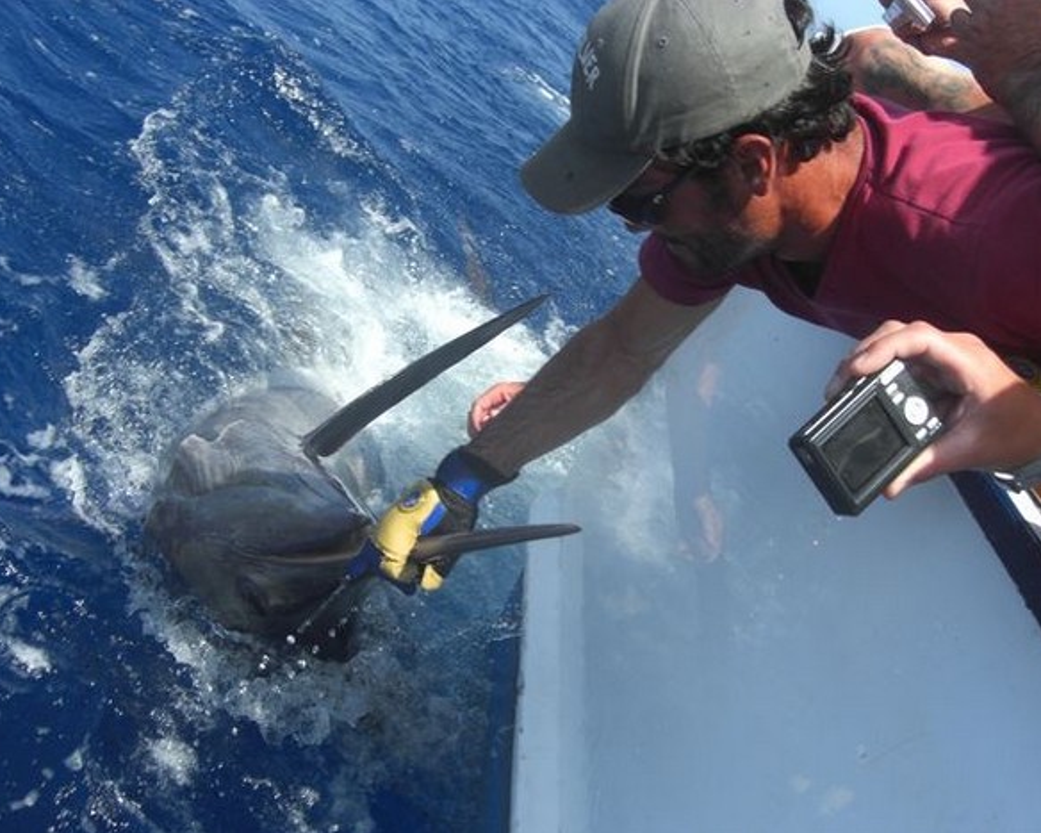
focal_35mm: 40
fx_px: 1232
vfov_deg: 37.3
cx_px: 533
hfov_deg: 45.8
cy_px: 417
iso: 80
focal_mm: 7.9
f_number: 4
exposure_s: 1/500
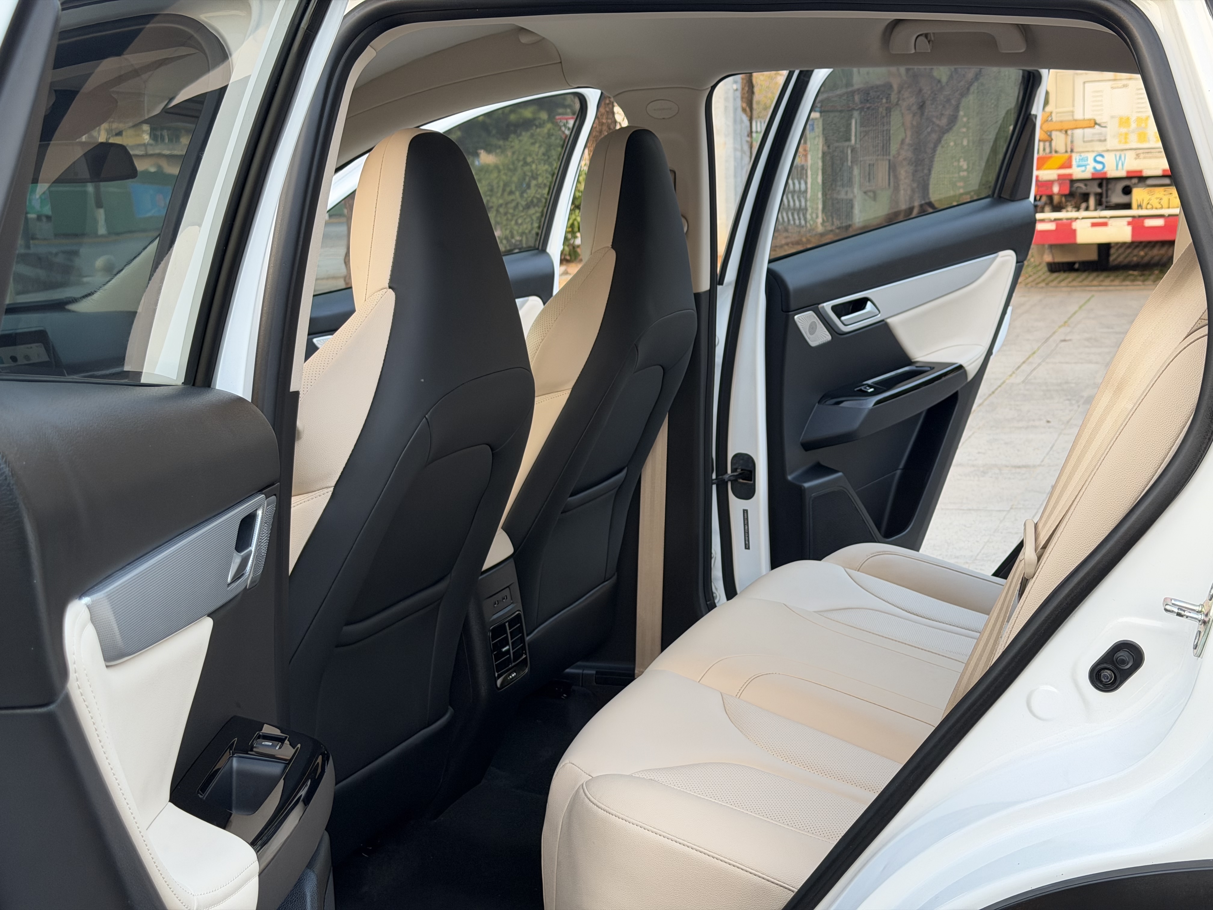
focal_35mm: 48
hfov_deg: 39.7
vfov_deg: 30.3
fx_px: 1682
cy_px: 455
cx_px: 606
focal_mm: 6.76
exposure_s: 1/100
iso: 80
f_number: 1.78
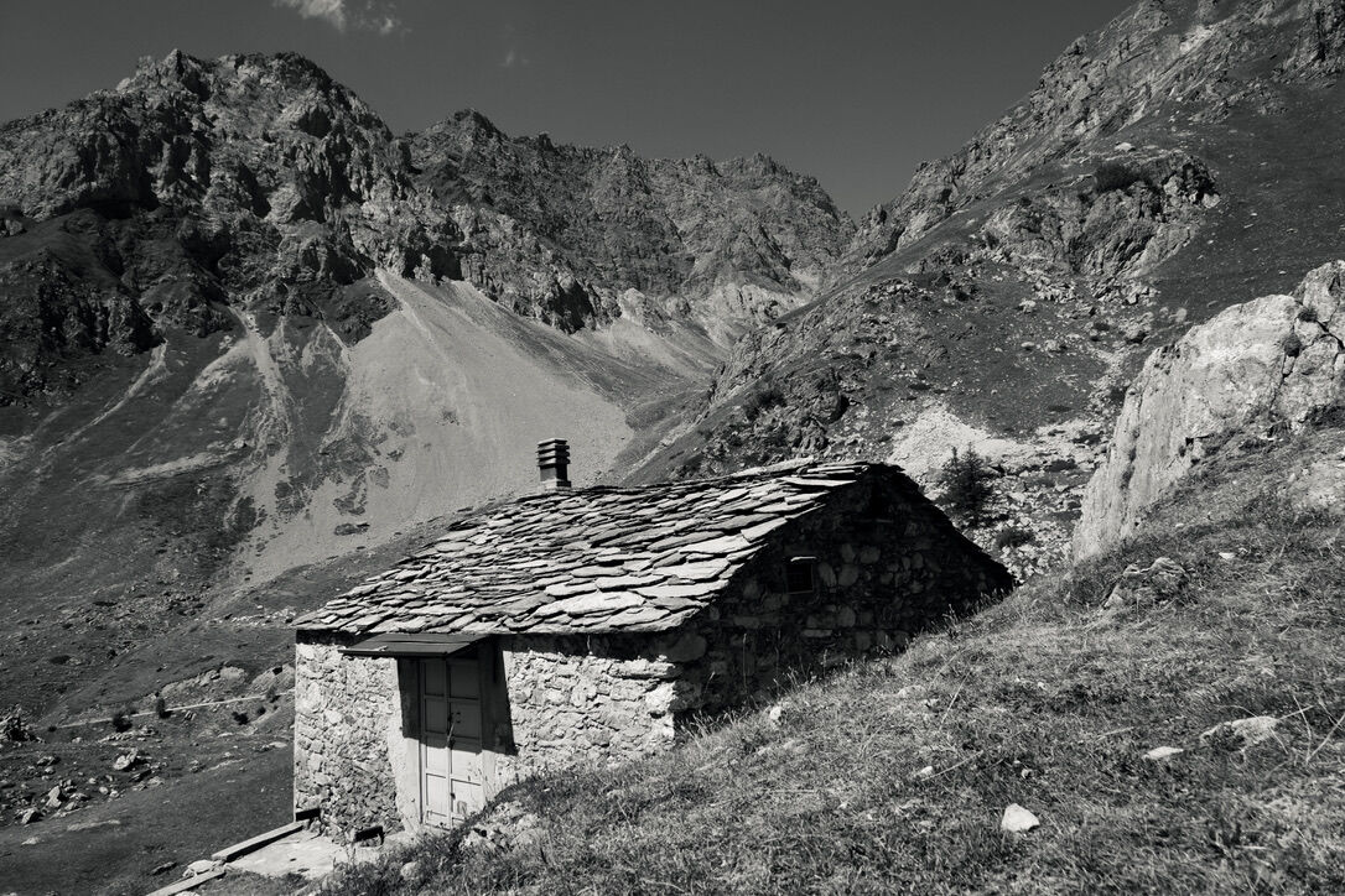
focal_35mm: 23
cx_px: 672
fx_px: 859
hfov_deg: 76.1
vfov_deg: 55.1
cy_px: 448
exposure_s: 1/2000
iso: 200
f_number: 5.6
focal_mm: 15
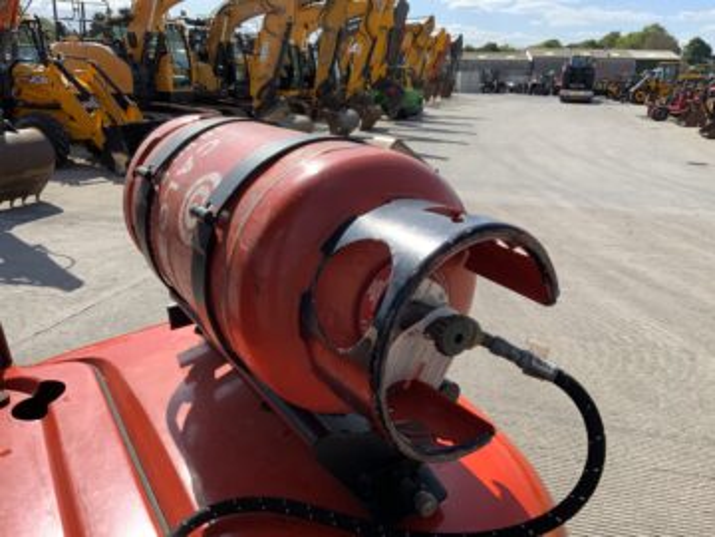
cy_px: 268
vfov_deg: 48.2
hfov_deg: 61.7
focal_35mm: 29
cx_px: 358
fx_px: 599
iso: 16
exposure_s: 1/1675
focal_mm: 3
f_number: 1.8
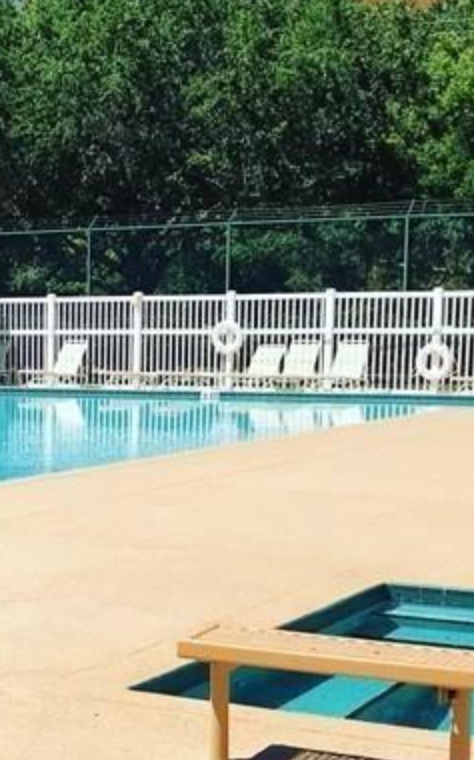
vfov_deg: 25.5
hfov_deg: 15.7
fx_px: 1656
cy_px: 569
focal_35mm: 80
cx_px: -84
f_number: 1.8
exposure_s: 1/4167
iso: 20
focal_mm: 3.99
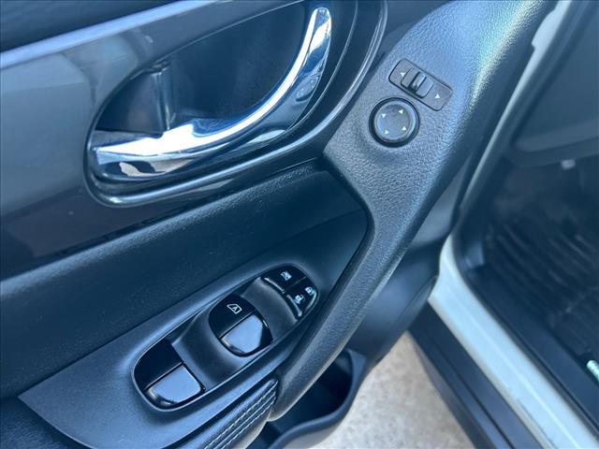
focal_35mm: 26
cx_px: 300
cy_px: 224
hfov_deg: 67.3
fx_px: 450
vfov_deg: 53.1
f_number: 1.5
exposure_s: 1/81
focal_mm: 5.7
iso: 125
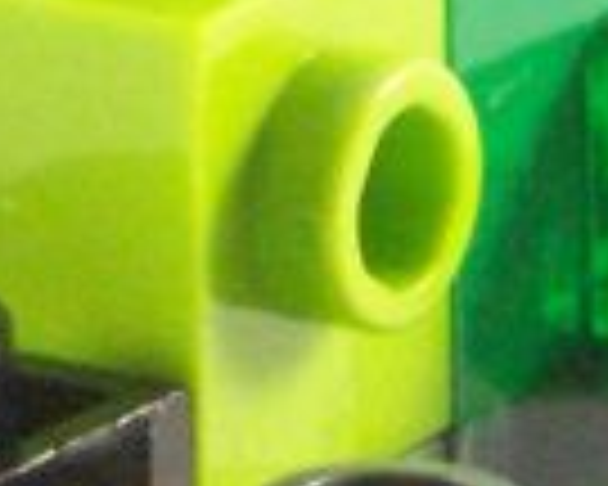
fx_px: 15637
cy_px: 418
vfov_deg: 1.8
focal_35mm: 869
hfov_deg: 2.2
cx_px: 117
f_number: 4
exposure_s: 1/60
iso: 400
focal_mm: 19.4
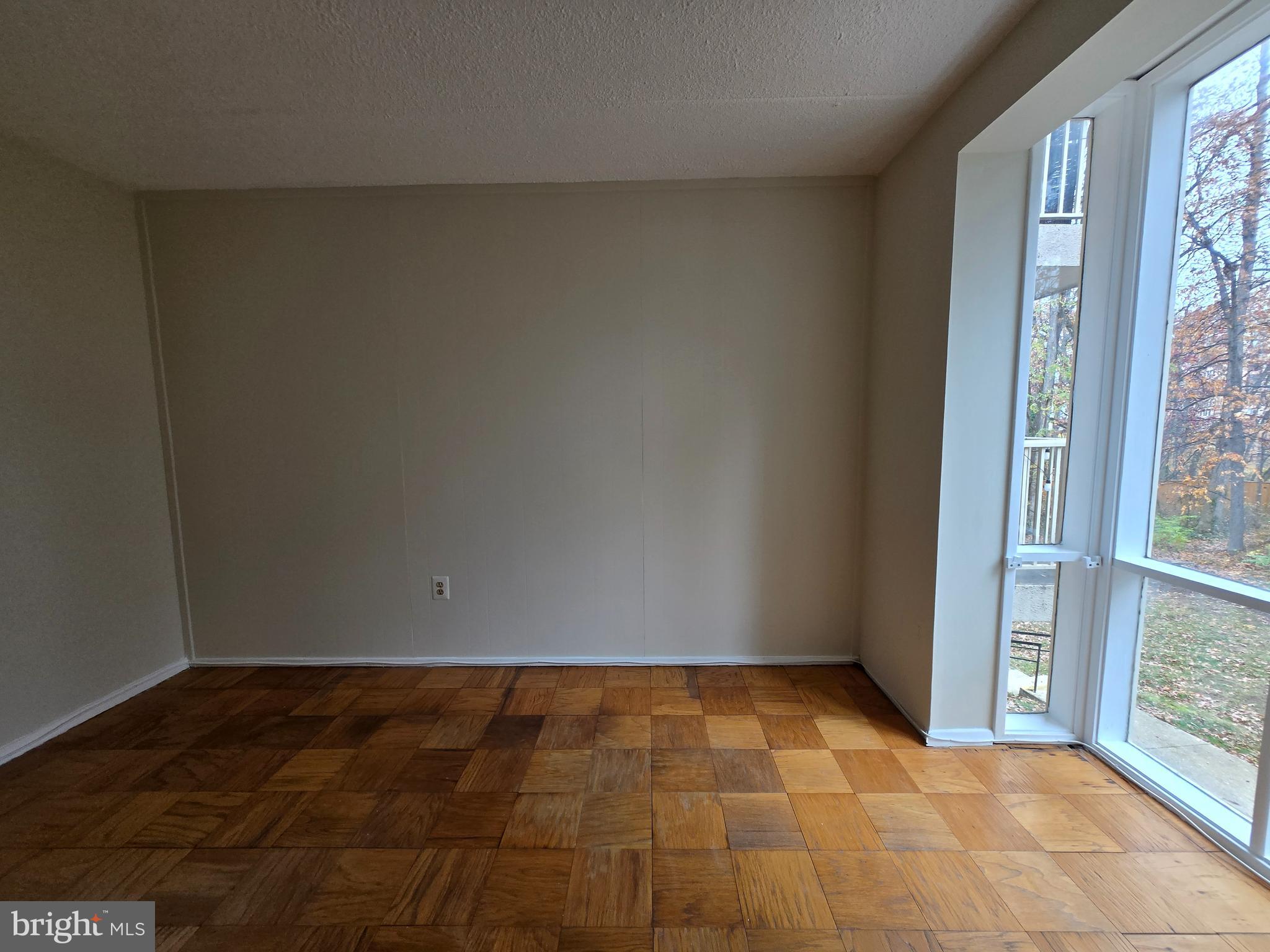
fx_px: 477
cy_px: 476
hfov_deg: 106.2
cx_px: 635
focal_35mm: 13
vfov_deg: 89.9
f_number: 2.2
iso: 40
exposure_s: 1/60
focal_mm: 1.7
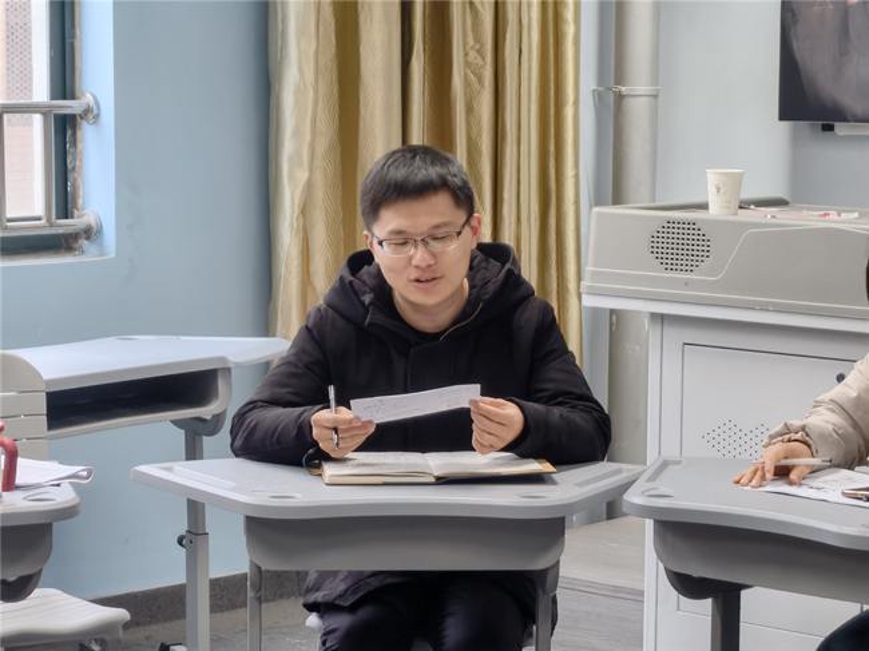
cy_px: 326
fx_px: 2836
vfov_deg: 13.1
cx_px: 434
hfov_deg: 17.4
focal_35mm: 113
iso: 125
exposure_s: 1/119
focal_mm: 6.67
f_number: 1.9
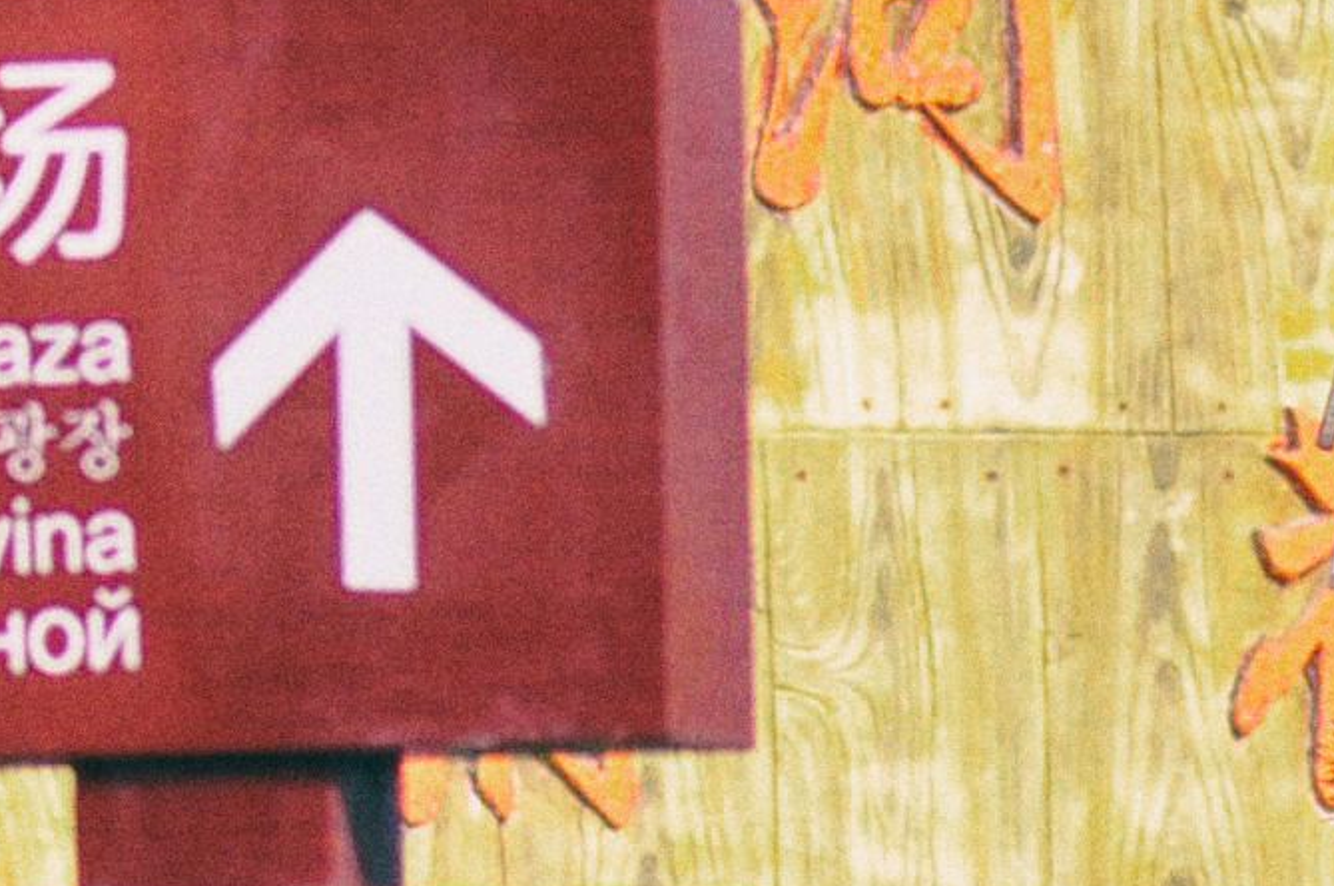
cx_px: 1521
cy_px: 1323
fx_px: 43403
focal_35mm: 1173
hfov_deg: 1.8
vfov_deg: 1.2
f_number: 10
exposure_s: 1/250
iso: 280
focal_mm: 122
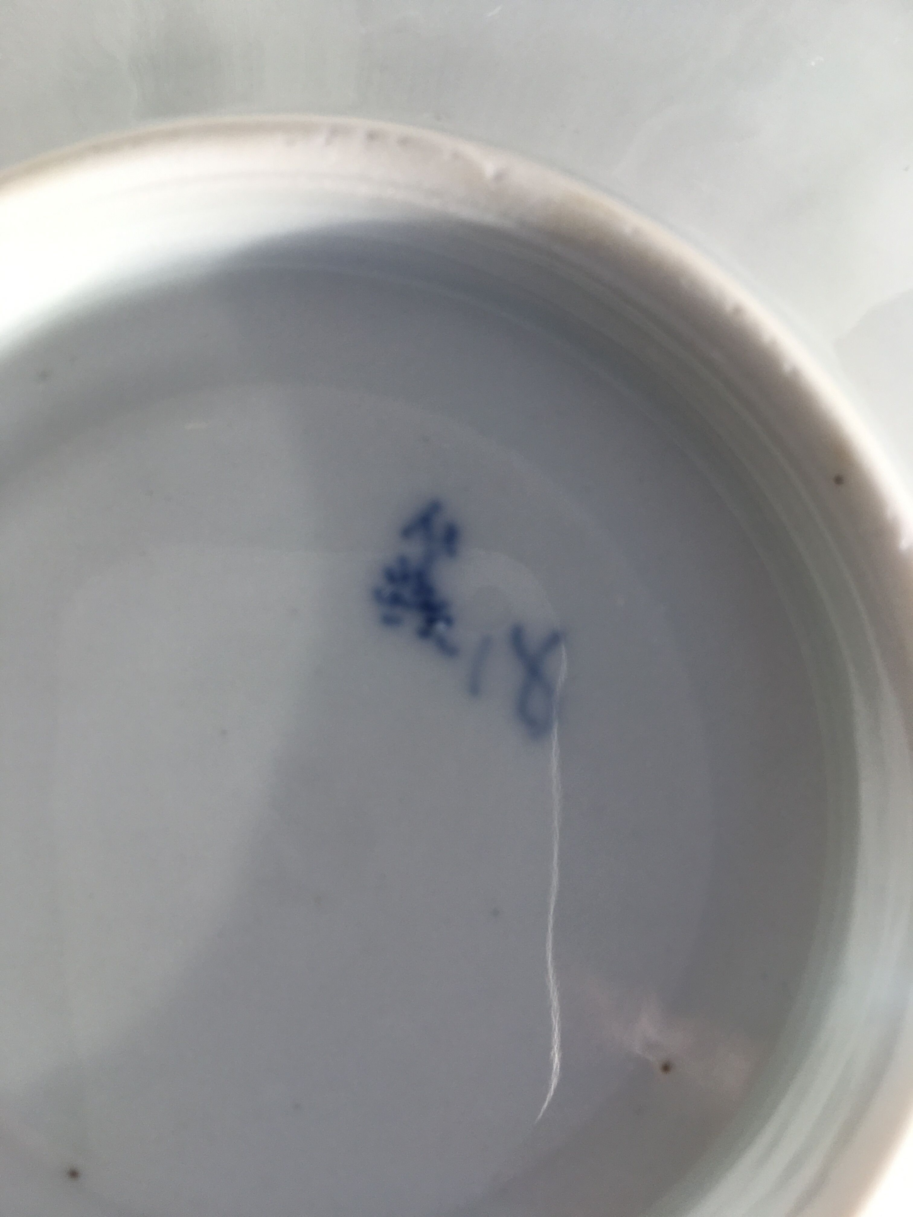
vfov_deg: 61.7
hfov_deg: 48.2
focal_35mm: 29
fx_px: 1020
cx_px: 456
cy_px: 608
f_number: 2.2
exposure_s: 1/265
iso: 25
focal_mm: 4.15
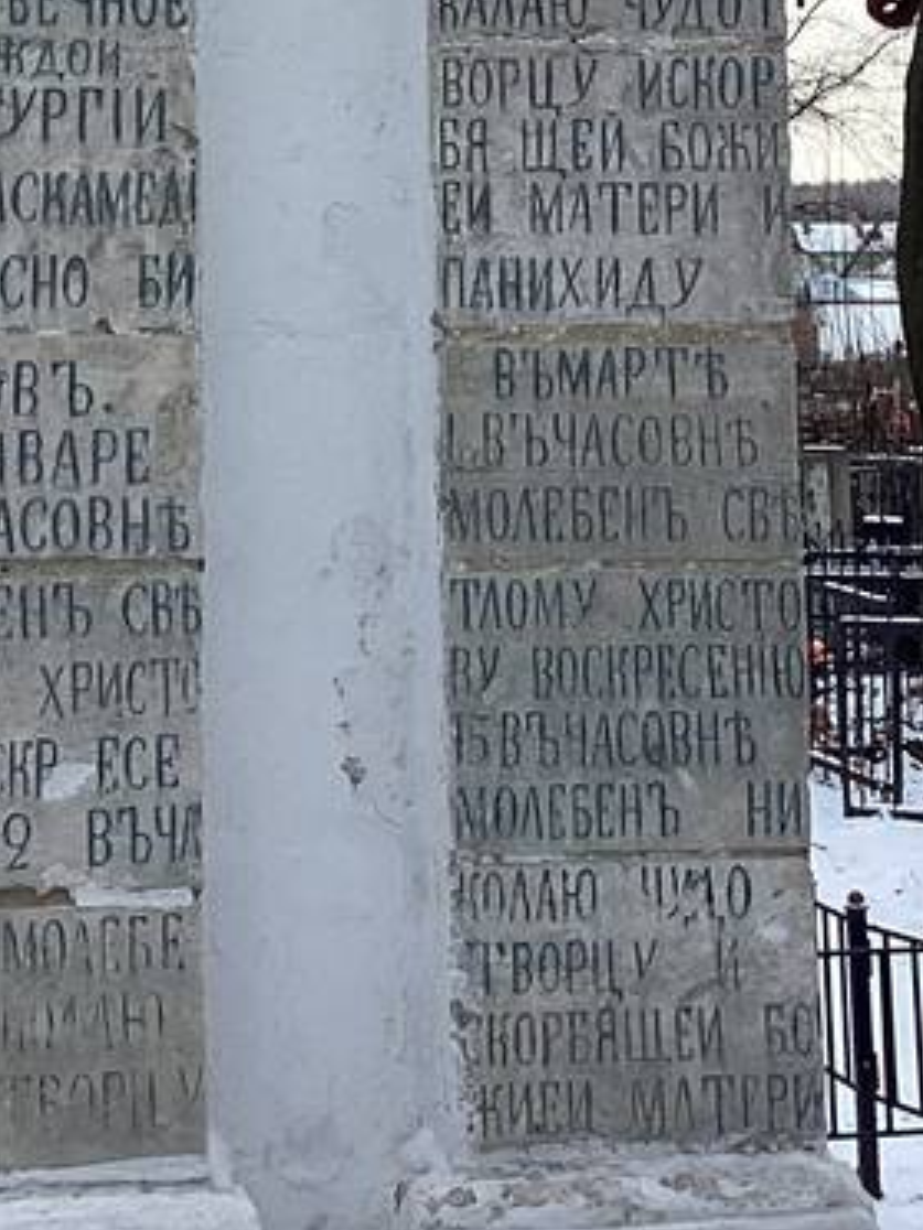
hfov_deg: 14.7
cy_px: -248
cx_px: 202
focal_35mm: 100
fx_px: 3555
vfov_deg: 18.6
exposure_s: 1/216
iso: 25
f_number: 2.4
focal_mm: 3.3
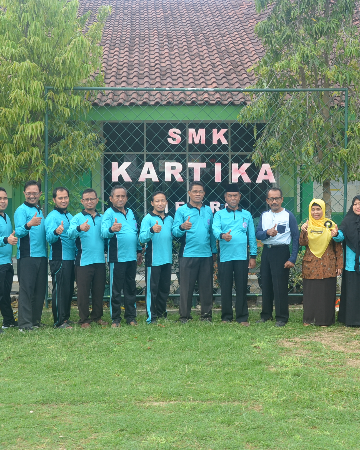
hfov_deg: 32.1
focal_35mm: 47
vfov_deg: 39.5
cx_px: 193
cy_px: 225
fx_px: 626
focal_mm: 22
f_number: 5.6
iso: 200
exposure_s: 1/125
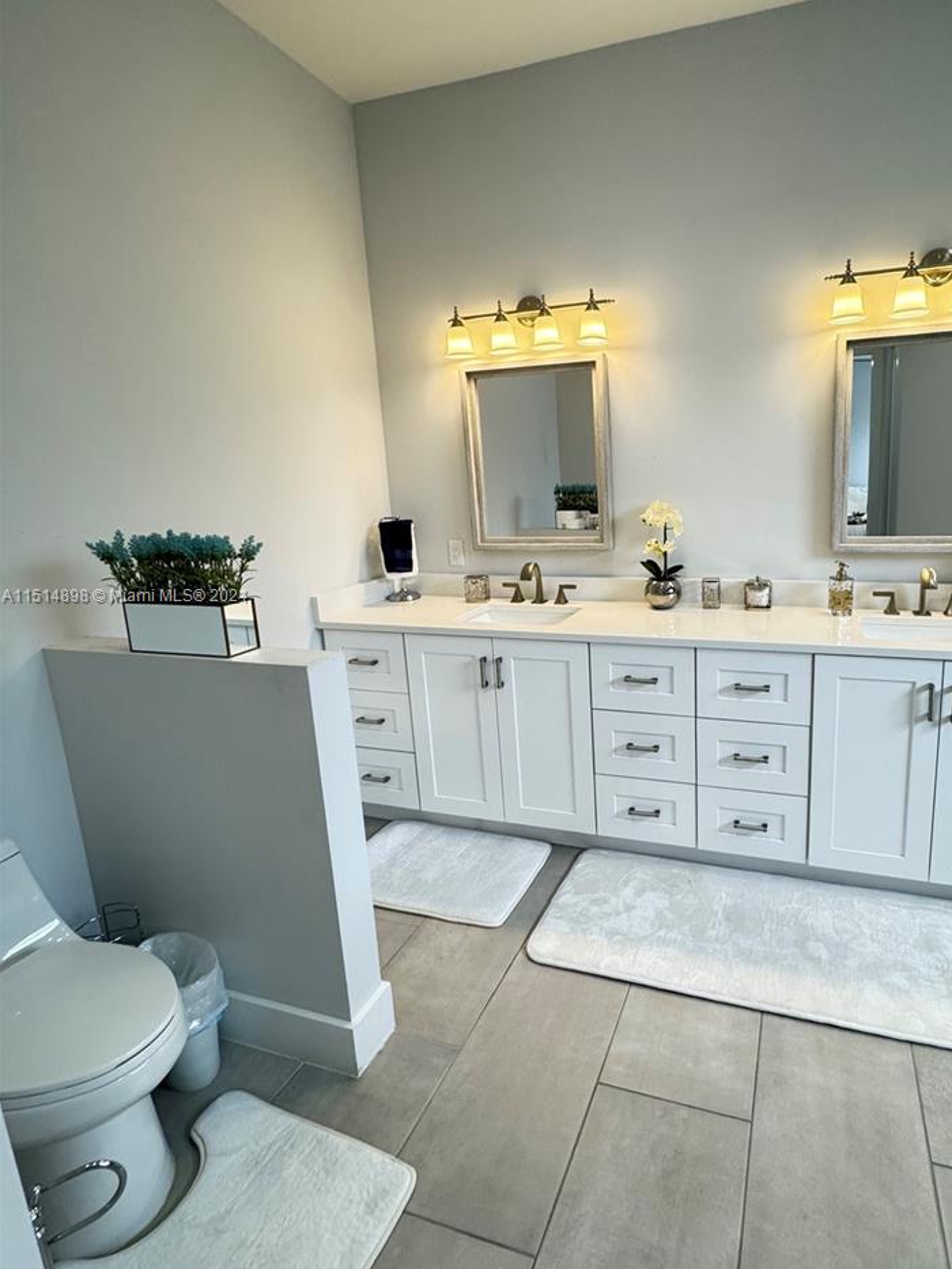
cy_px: 597
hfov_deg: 70.1
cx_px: 611
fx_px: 660
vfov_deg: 87.7
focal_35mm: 18
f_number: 2.2
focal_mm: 2.22
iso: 200
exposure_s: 1/120
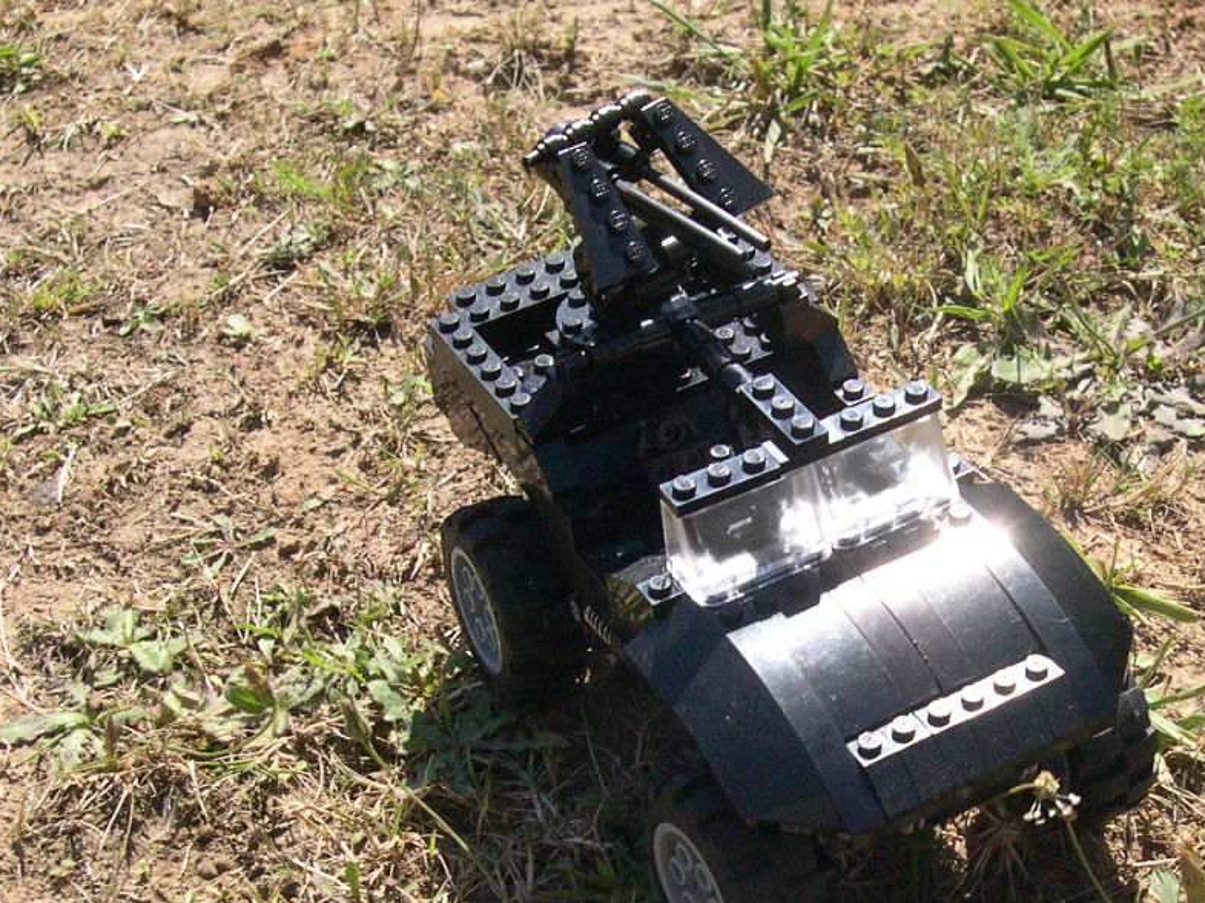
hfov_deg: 31.0
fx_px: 2157
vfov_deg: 23.4
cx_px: 795
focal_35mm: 62
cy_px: 688
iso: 400
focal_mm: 8
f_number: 7.6
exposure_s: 1/597
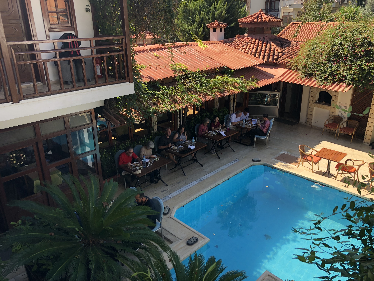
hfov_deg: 63.4
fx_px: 303
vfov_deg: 49.7
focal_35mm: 28
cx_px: 187
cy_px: 140
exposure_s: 1/355
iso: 20
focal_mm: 3.99
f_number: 1.8
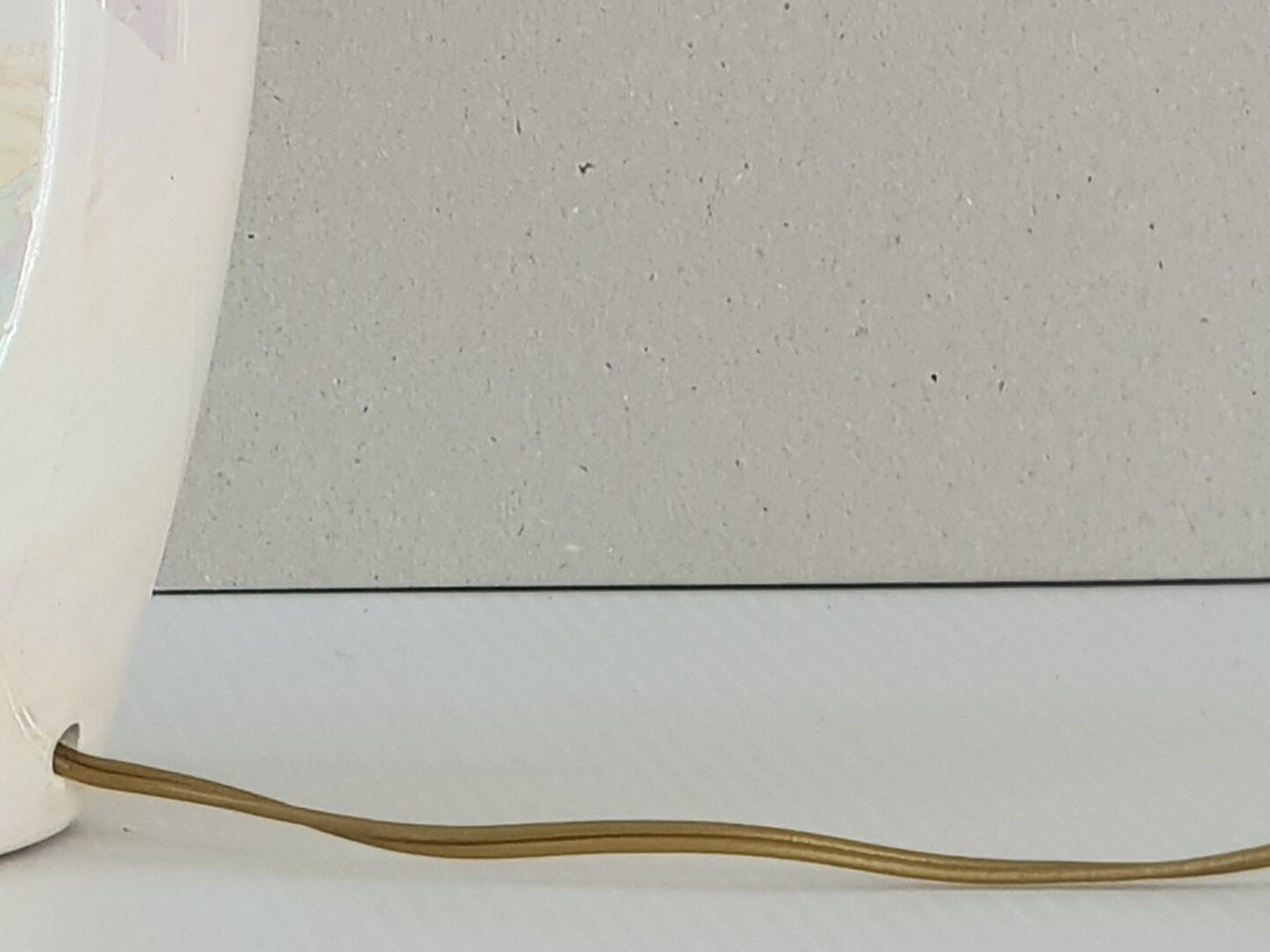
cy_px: -225
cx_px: -497
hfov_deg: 13.0
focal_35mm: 146
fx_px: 5356
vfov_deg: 10.0
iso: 40
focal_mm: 6
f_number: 2.4
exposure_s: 1/50
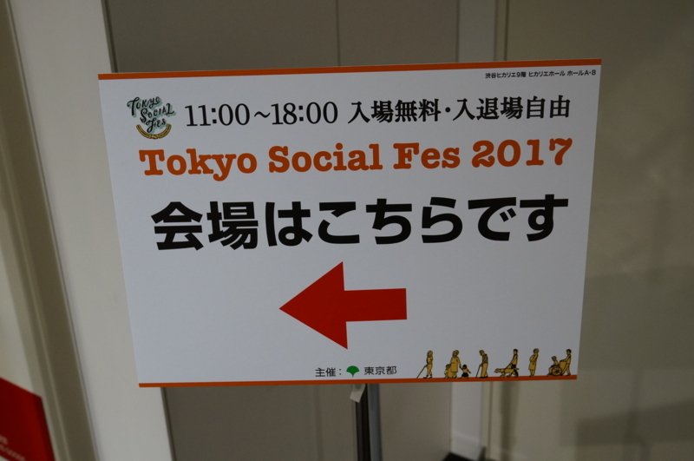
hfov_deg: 53.2
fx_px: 693
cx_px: 347
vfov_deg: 36.8
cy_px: 230
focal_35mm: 36
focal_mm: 24
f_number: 4
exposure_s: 1/50
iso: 1000
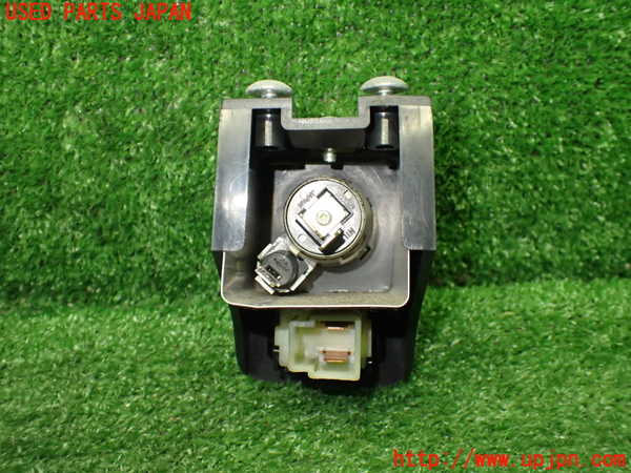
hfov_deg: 56.8
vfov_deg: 44.2
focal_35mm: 32
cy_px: 236
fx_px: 583
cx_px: 316
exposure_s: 1/125
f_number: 2.4
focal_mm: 5.79
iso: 800
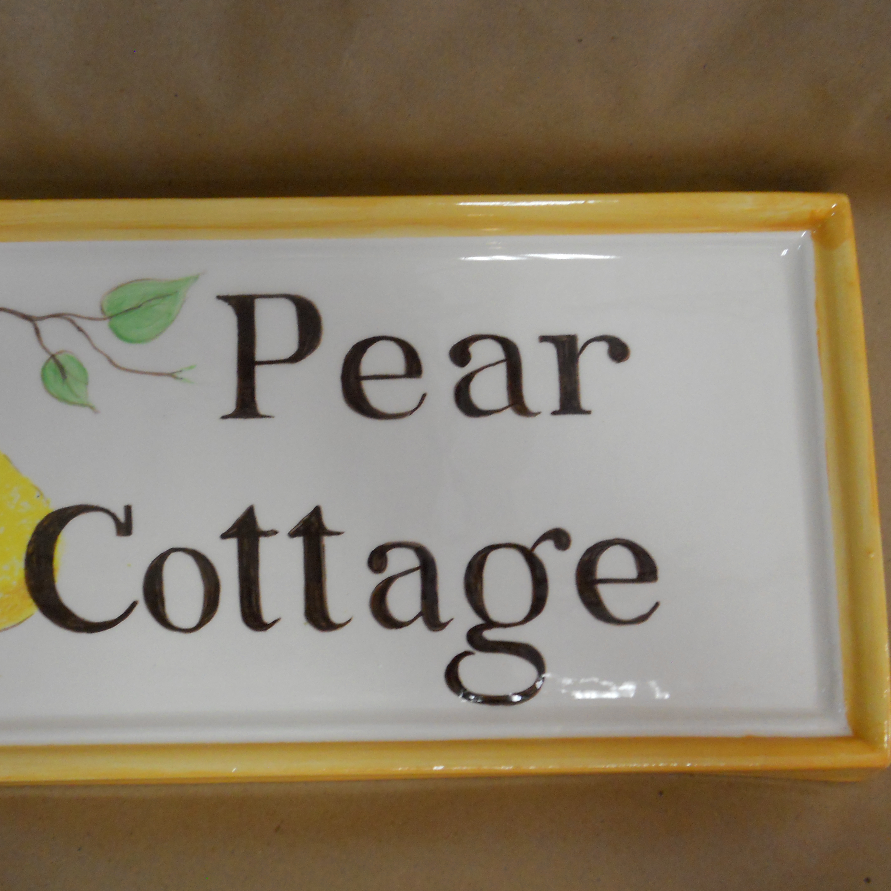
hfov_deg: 35.7
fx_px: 1369
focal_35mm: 47
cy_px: 450
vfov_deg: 36.1
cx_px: 292
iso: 320
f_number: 3.9
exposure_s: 1/30
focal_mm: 6.9
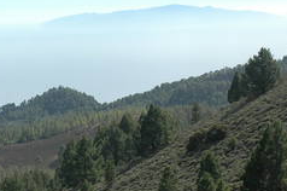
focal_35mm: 114
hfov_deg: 17.5
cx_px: -23
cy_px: 140
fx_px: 904
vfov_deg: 12.0
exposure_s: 1/320
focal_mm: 25
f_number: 9
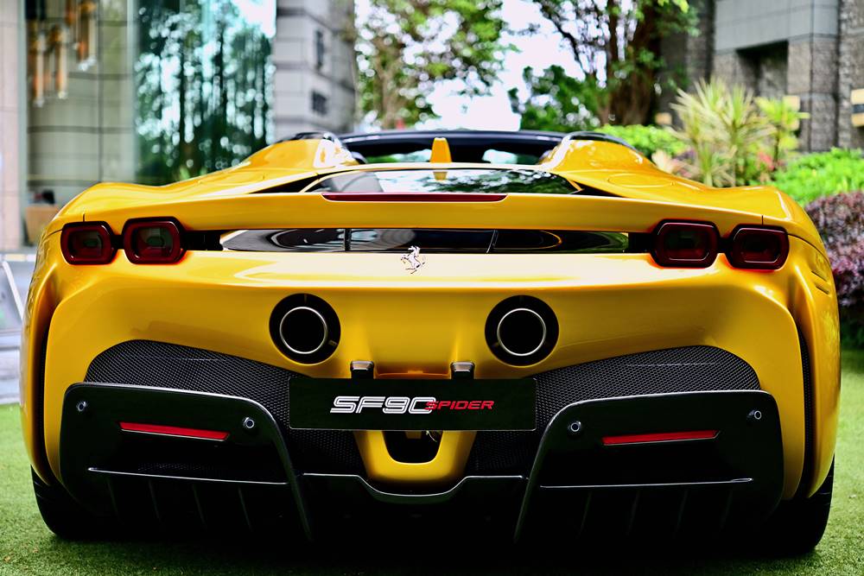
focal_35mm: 60
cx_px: 432
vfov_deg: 22.6
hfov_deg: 33.4
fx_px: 1440
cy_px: 288
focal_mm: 60
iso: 320
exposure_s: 1/500
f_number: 2.8
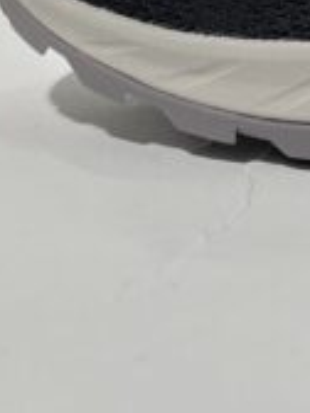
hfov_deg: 10.8
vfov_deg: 14.6
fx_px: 1481
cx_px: 635
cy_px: -248
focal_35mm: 124
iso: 50
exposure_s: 1/280
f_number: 1.6
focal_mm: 5.1
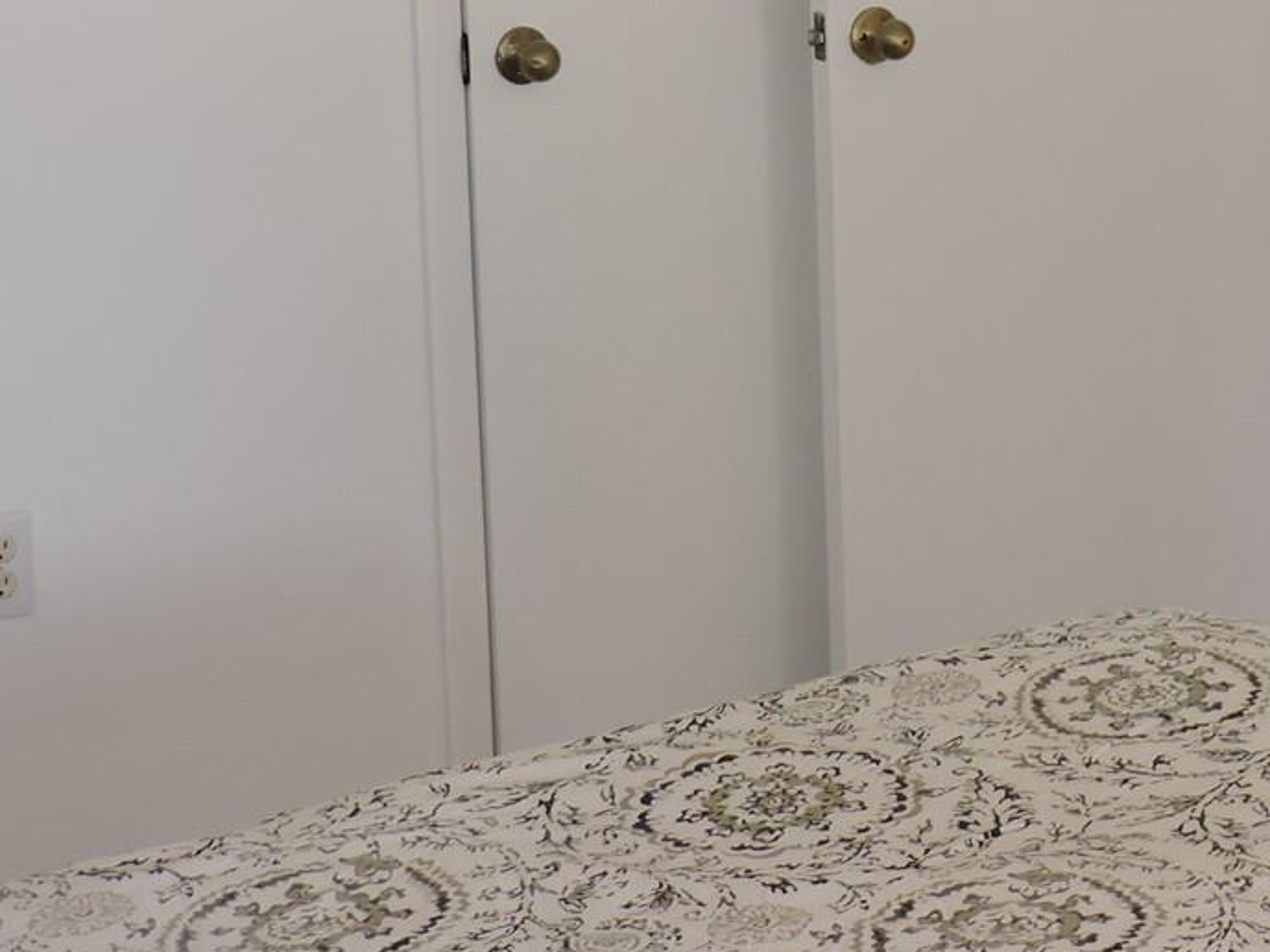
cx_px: 1226
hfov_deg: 19.2
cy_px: -31
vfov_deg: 14.5
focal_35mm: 100
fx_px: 3669
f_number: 3.4
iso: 320
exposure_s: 1/50
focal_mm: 7.7
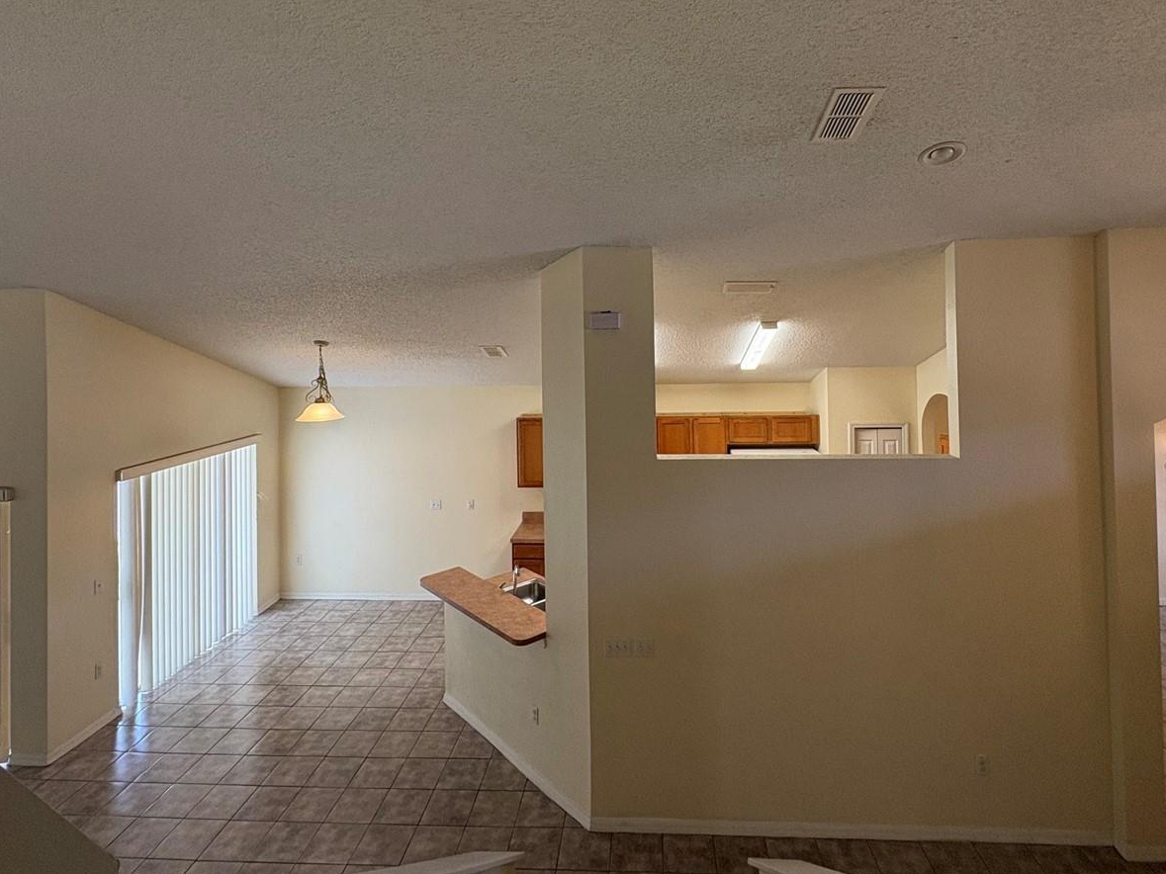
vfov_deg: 67.6
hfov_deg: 84.6
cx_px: 613
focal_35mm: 19
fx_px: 640
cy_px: 326
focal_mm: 2.22
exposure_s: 1/120
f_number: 2.2
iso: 200
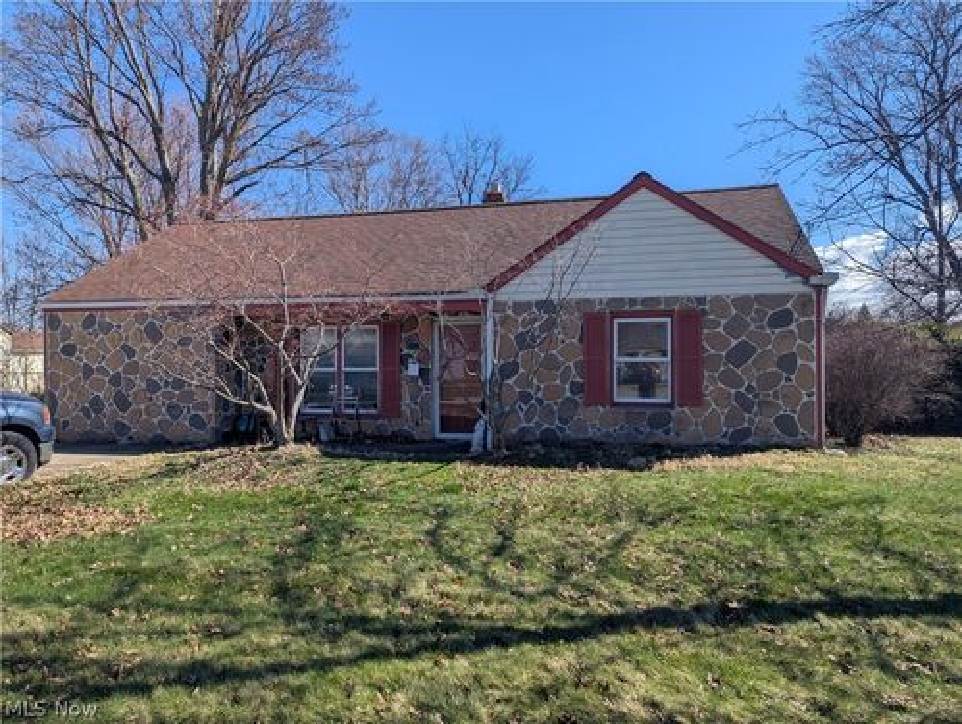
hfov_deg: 71.5
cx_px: 481
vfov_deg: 56.9
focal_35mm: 24
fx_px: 668
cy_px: 362
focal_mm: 6.81
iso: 44
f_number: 1.85
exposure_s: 1/1770
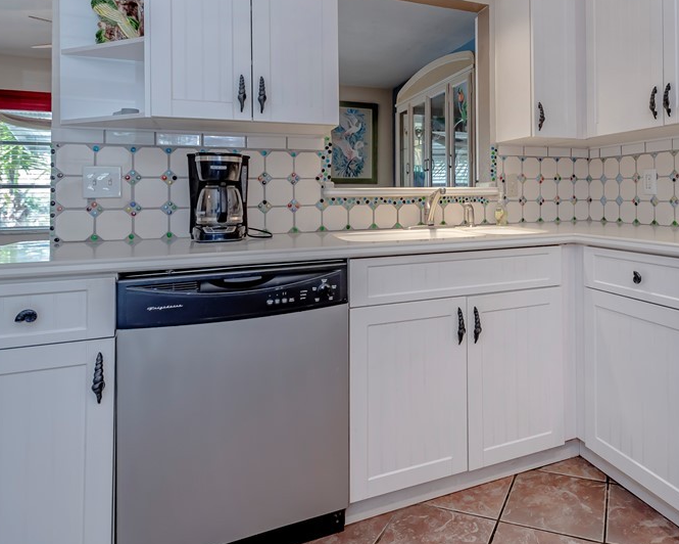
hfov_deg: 71.3
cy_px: 191
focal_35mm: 23
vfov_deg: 59.8
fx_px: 462
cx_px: 428
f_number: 3.5
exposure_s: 1/40
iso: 250
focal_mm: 10
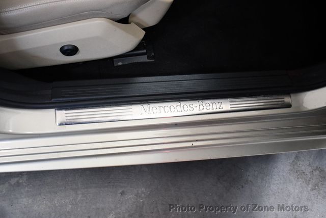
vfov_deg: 36.9
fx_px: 326
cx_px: 163
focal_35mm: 36
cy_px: 109
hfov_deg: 53.1
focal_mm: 18
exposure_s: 1/125
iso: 2200
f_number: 3.5
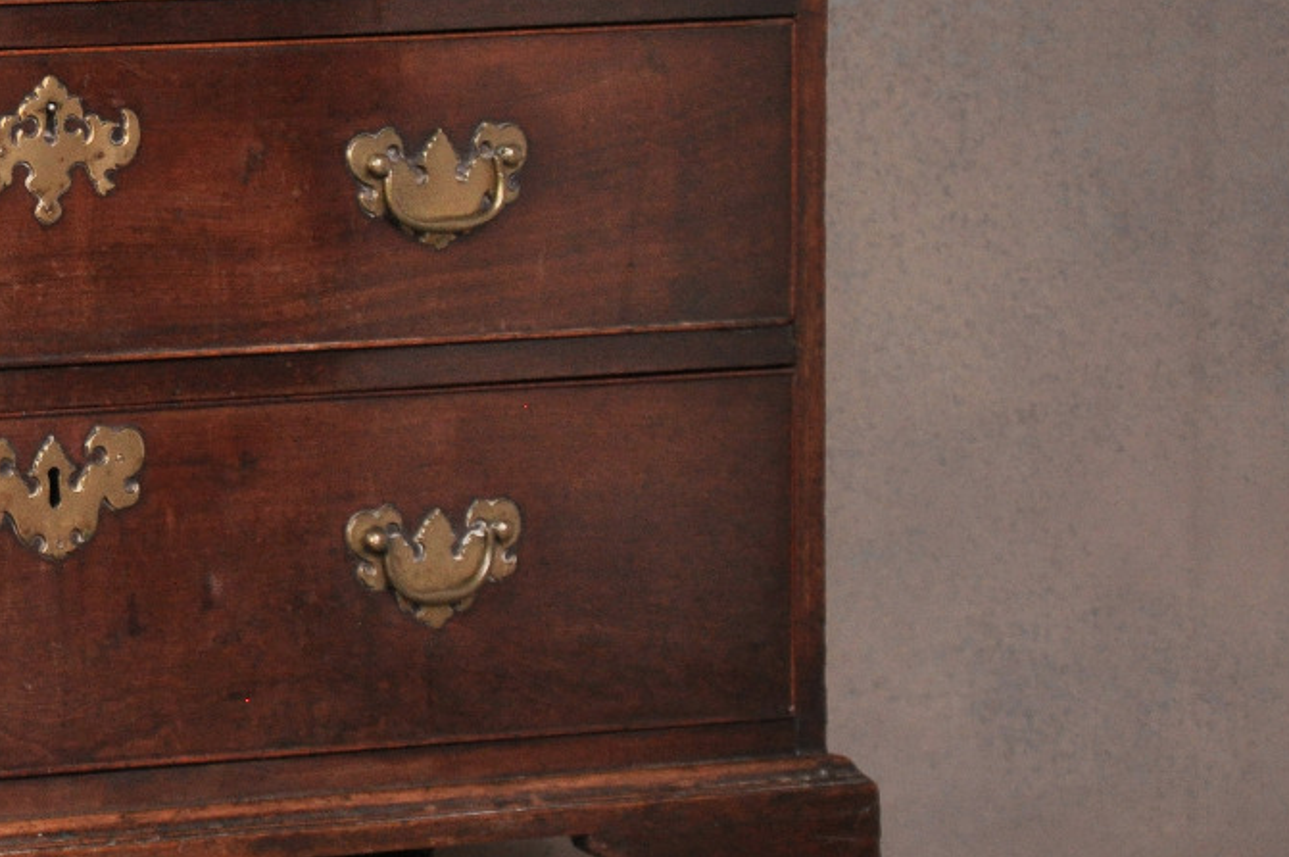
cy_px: 186
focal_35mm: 286
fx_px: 10230
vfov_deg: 4.8
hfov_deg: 7.2
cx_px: -223
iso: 800
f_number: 6.3
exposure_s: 1/100
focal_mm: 80
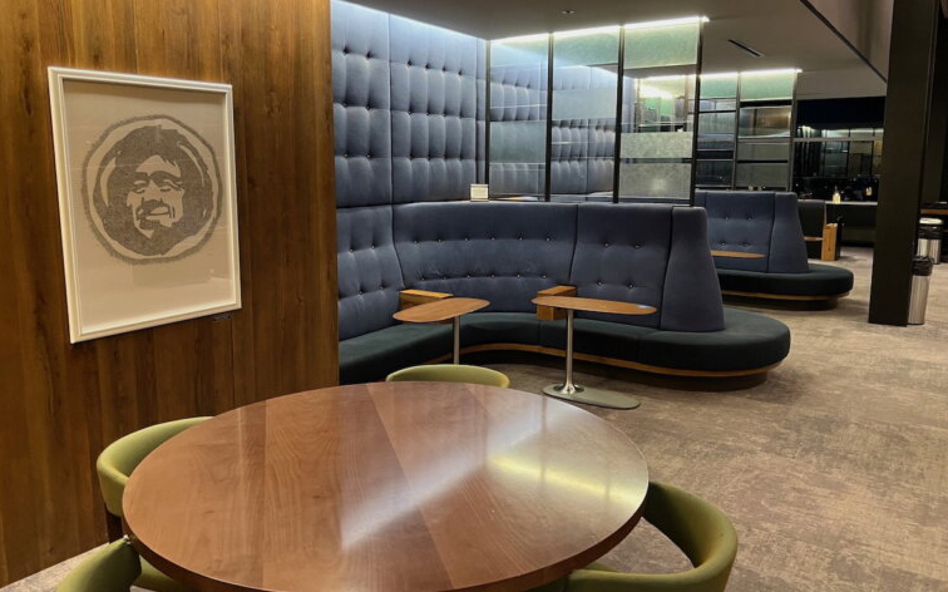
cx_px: 475
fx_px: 723
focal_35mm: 28
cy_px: 260
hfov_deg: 66.5
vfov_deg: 44.4
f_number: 1.5
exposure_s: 1/60
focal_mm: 5.7
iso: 400
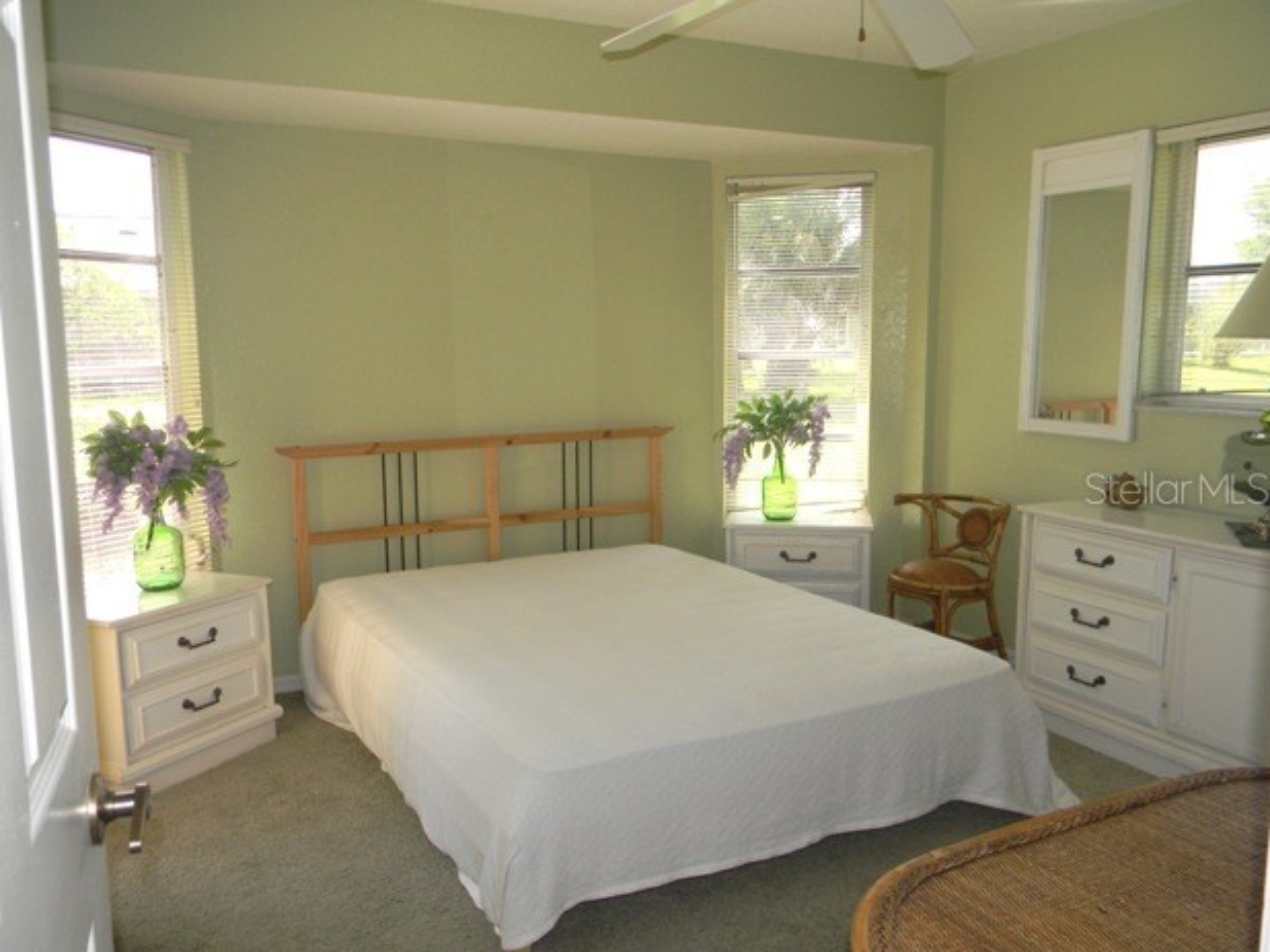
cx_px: 621
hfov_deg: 61.7
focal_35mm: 29
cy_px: 487
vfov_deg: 48.2
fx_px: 1064
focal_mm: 5
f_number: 3.5
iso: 80
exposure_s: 1/53.1
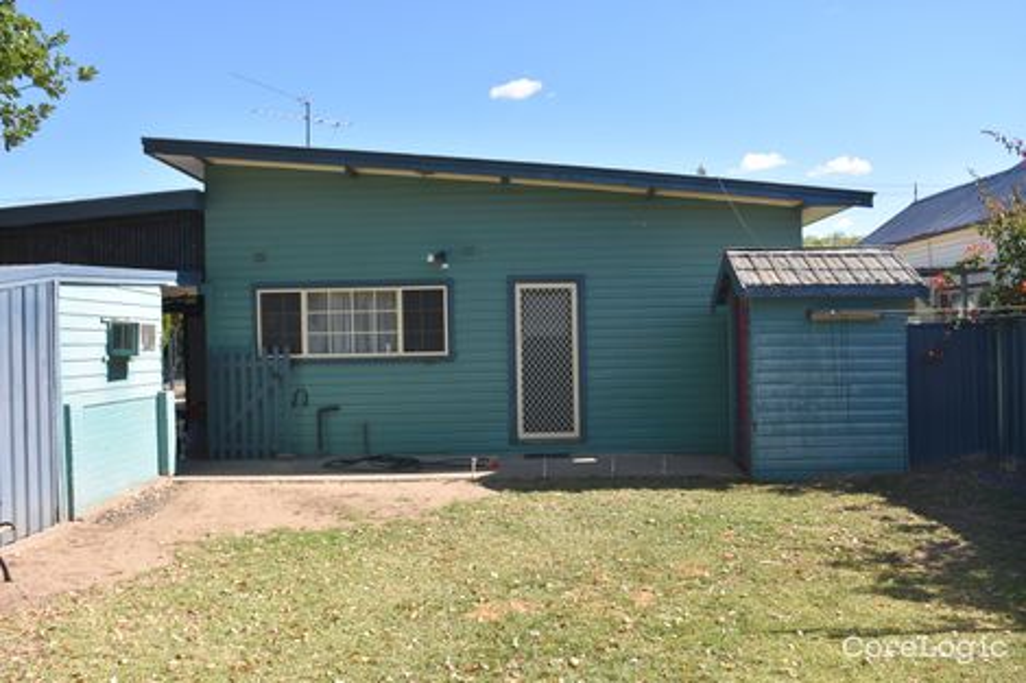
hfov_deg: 61.9
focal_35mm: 30
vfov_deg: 43.6
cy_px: 342
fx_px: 855
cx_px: 513
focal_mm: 20
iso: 100
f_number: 7.1
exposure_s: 1/250
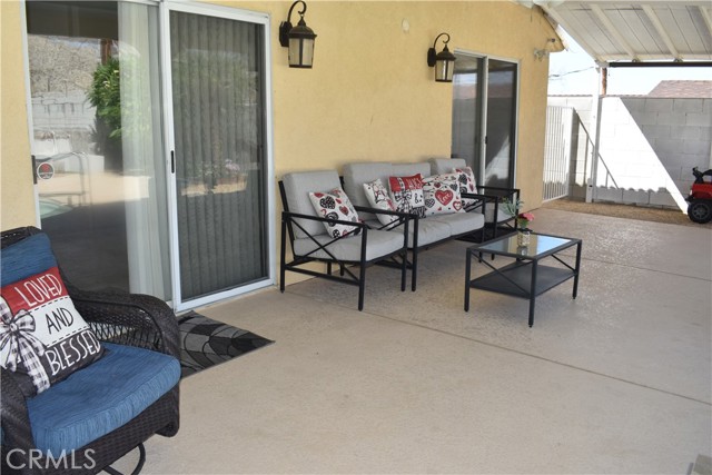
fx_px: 593
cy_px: 238
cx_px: 356
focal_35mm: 30
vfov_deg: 43.6
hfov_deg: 61.9
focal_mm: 20
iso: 100
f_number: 6.3
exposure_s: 1/160
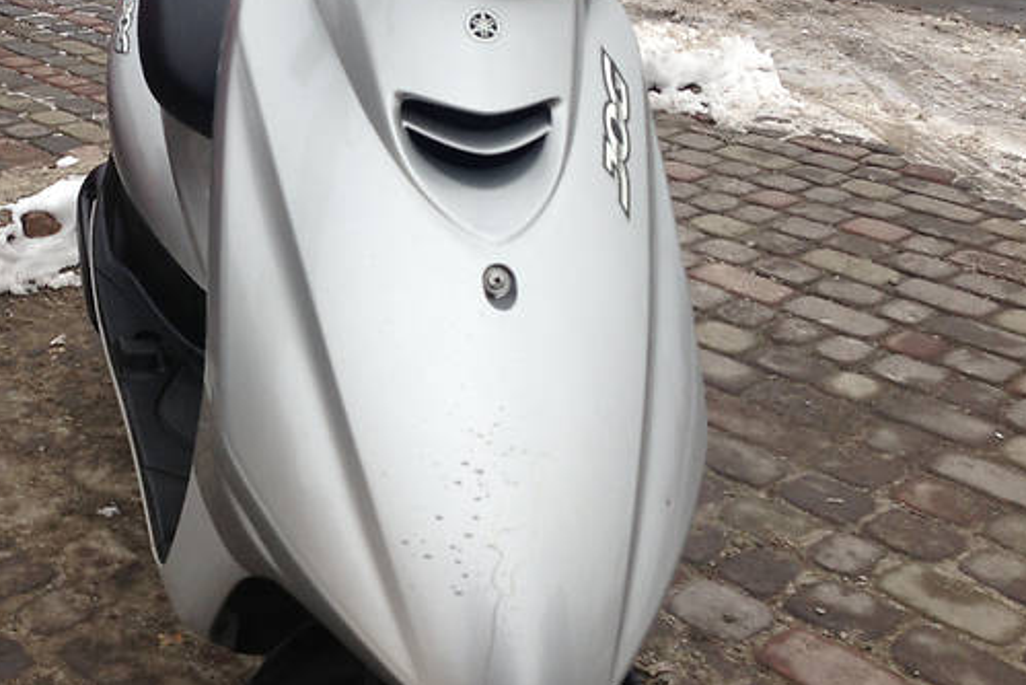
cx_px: 247
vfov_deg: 24.6
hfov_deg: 35.4
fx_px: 1568
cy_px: 292
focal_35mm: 55
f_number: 2.4
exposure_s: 1/596
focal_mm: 4.1
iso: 50
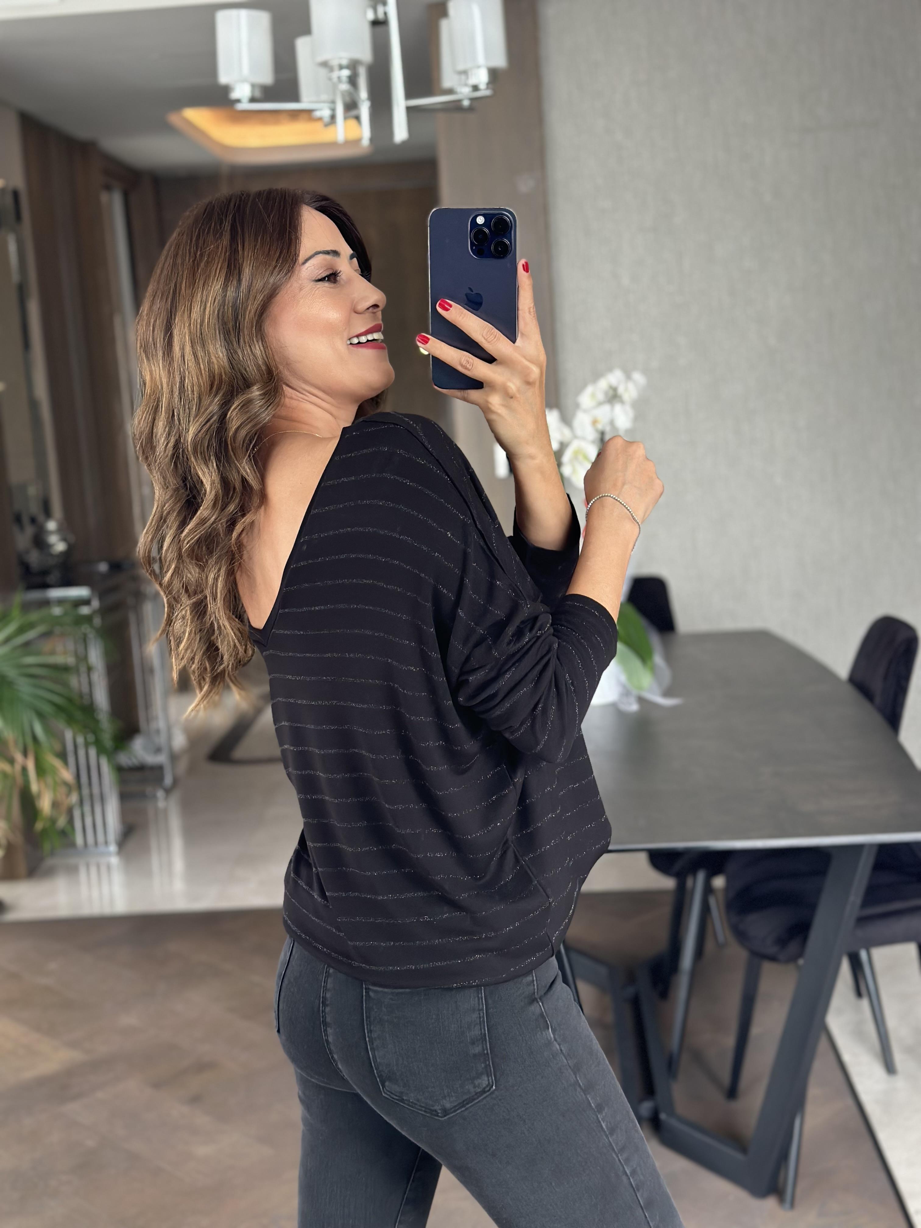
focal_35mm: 48
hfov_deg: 30.3
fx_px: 1703
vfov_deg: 39.7
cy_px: 614
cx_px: 460
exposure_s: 1/60
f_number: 1.78
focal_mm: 6.86
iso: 160
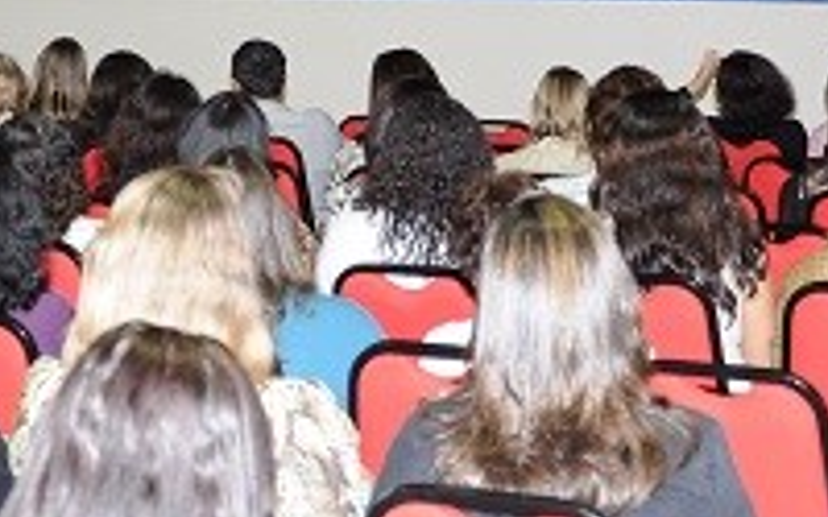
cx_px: 273
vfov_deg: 10.5
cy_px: -14
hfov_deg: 16.8
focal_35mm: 124
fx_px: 2798
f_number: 5
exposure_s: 1/30
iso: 400
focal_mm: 34
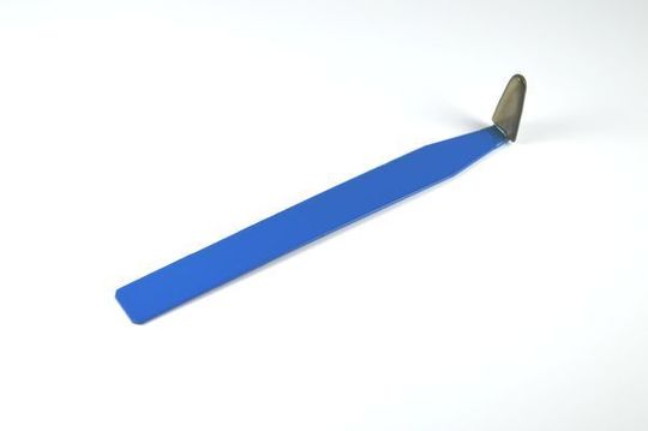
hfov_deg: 29.3
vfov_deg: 19.7
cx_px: 324
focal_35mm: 69
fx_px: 1241
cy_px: 216
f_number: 5.6
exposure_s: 1/125
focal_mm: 46
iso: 180
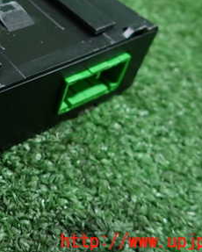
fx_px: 381
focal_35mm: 51
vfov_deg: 35.6
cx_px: -4
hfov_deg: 27.8
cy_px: 55
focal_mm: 4.5
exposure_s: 1/30
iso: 250
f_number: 2
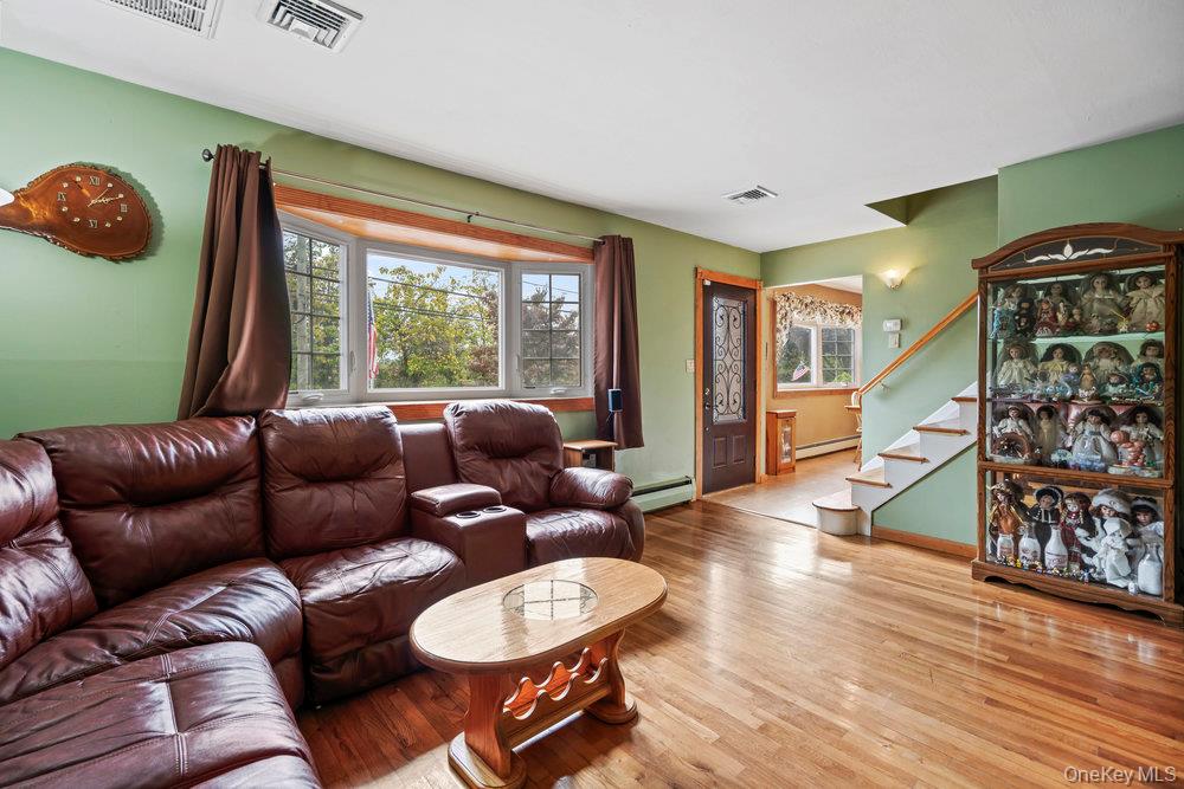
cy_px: 394
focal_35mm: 16
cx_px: 592
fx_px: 526
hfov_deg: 96.7
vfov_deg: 73.8
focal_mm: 16
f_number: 5.6
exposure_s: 1/80
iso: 640
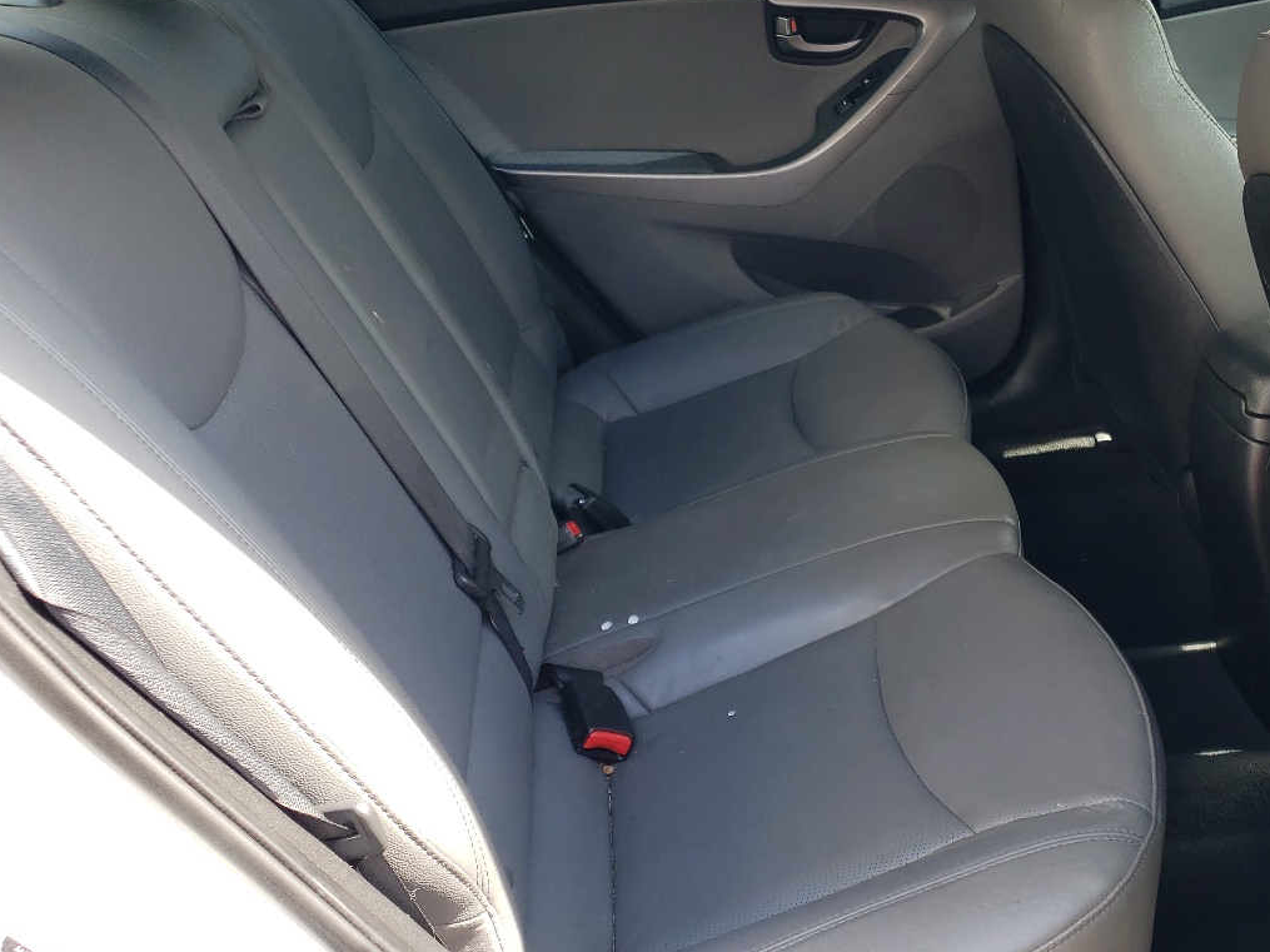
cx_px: 907
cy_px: 473
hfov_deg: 44.7
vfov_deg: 35.1
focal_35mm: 41
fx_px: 1504
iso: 50
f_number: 1.5
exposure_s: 1/250
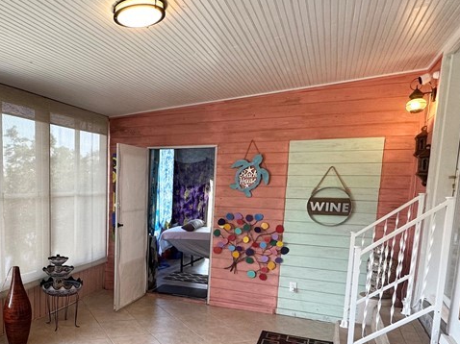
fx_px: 398
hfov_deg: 56.5
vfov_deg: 45.9
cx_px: 105
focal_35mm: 30
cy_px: 235
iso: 125
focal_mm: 2.22
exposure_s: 1/120
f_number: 2.2
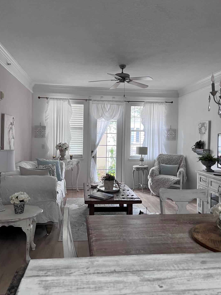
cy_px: 138
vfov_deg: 63.4
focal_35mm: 28
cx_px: 103
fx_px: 238
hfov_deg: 49.7
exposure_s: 1/72
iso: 100
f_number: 1.5
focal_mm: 5.7
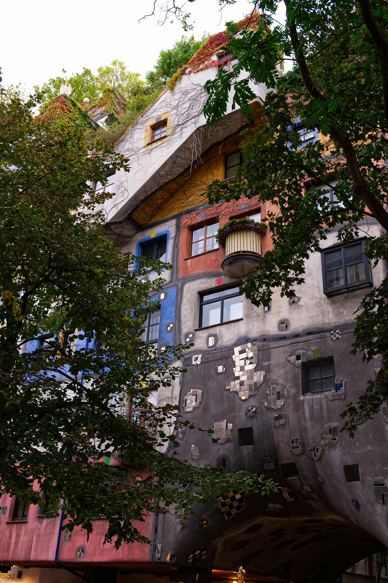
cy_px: 292
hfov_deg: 36.9
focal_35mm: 36
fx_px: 582
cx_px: 194
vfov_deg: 53.1
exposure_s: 1/100
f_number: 4.5
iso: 1000
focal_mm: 36
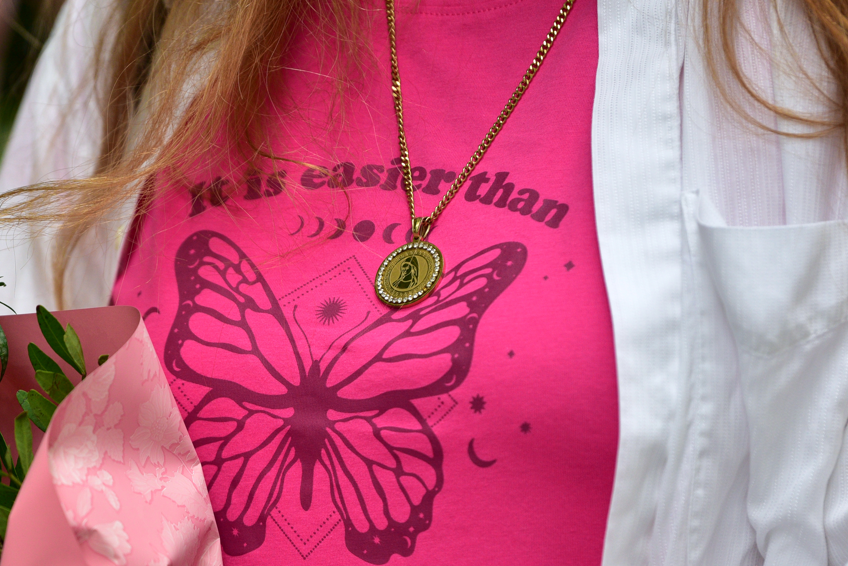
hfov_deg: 6.2
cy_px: 471
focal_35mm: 332
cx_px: 272
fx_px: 7823
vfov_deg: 4.1
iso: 800
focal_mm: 185
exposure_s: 1/640
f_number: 2.8
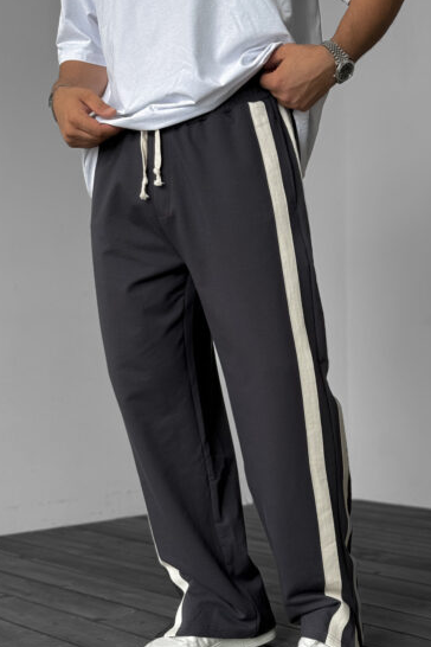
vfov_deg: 32.8
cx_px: 251
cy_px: 363
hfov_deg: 22.2
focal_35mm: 61
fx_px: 1095
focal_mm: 6.76
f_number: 1.8
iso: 80
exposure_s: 1/120
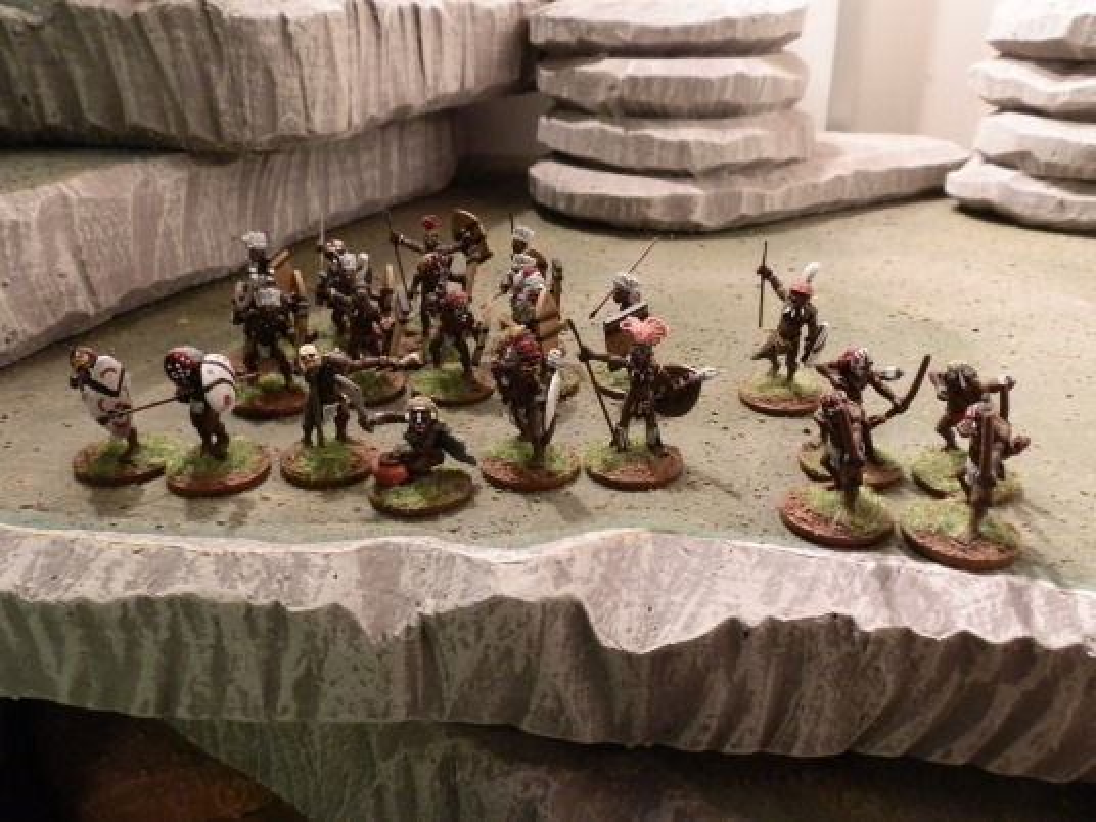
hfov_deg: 63.4
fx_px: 887
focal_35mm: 28
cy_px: 411
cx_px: 548
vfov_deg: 49.7
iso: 400
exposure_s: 1/60
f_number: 3.1
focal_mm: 5
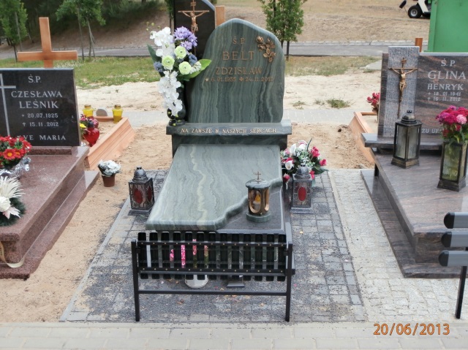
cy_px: 175
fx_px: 635
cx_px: 234
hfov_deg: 40.5
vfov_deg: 30.8
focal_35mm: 47
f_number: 4.2
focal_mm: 8.29
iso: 100
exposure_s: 1/125
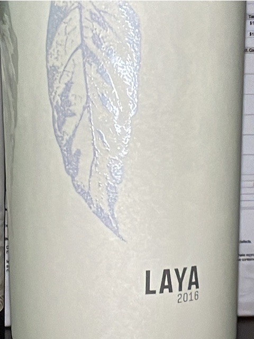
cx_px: 127
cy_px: 170
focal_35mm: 30
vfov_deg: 60.0
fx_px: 294
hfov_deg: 46.8
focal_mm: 1.54
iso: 100
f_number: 2.4
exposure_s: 1/60
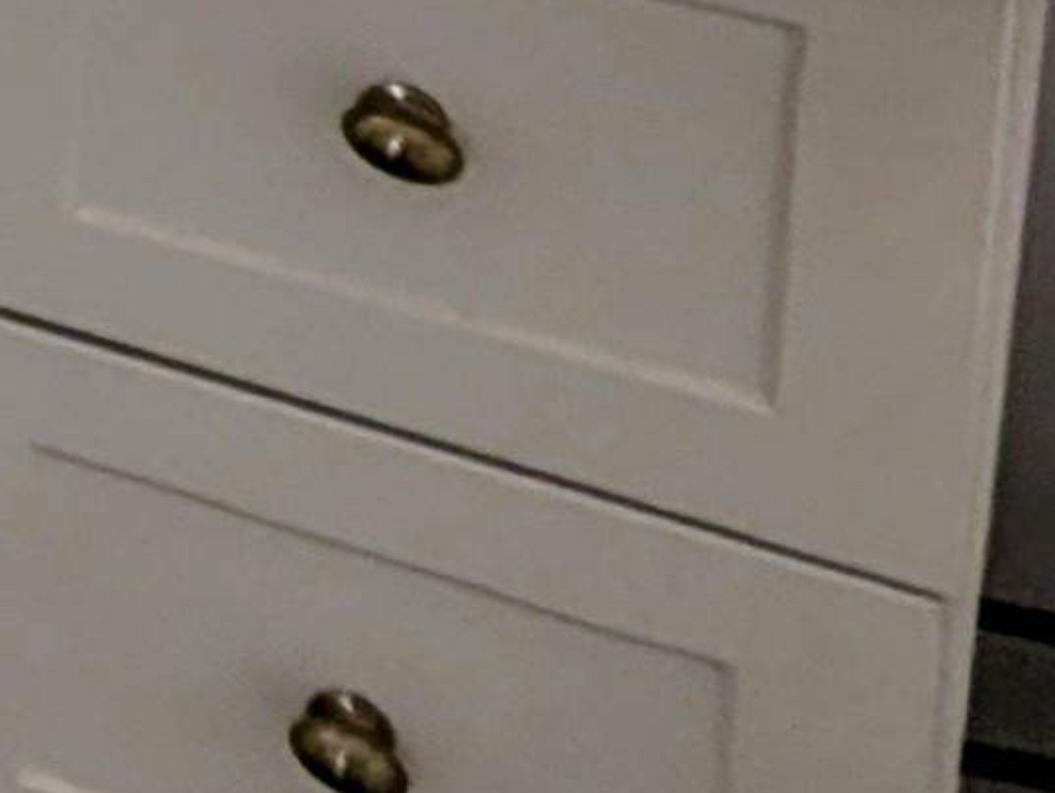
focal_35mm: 84
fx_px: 2563
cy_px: -1187
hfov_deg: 11.0
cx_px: -2235
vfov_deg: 12.8
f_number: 1.95
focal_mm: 2.23
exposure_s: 1/120
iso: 63
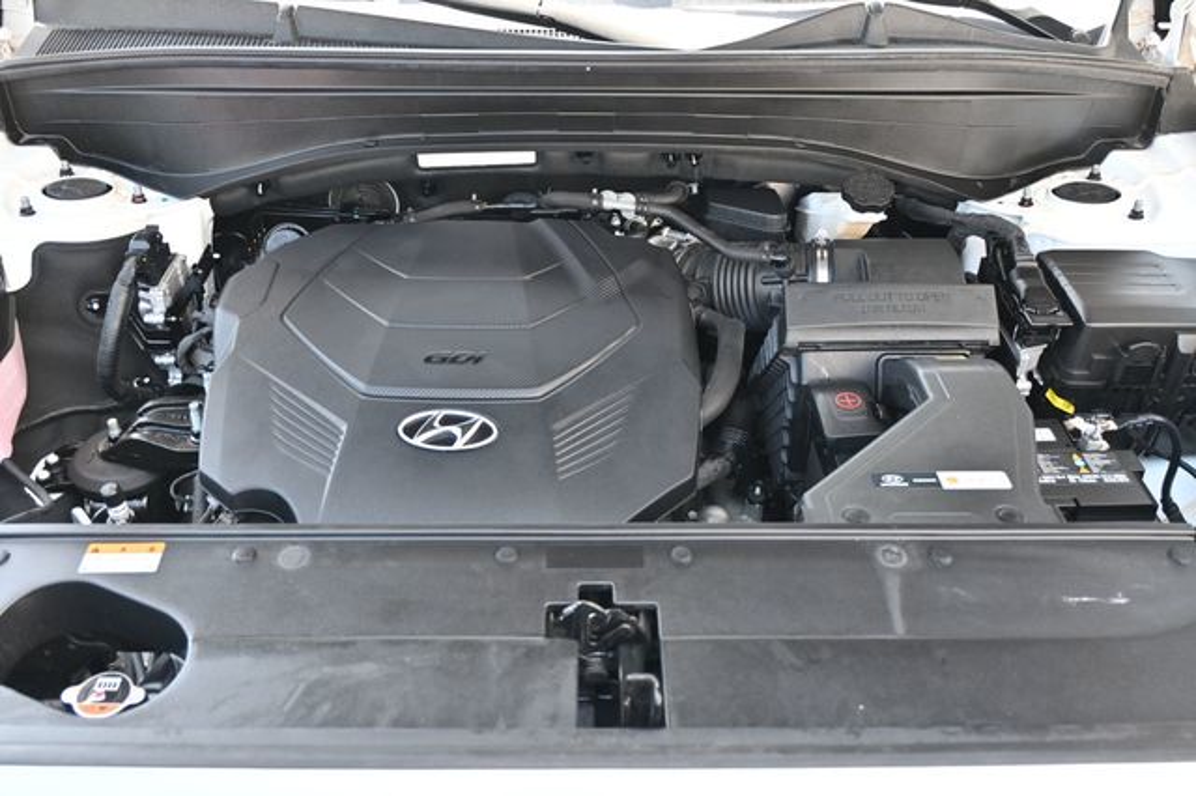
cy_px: 398
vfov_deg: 39.9
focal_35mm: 33
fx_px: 1096
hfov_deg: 57.2
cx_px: 598
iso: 720
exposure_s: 1/125
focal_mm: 22
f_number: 4
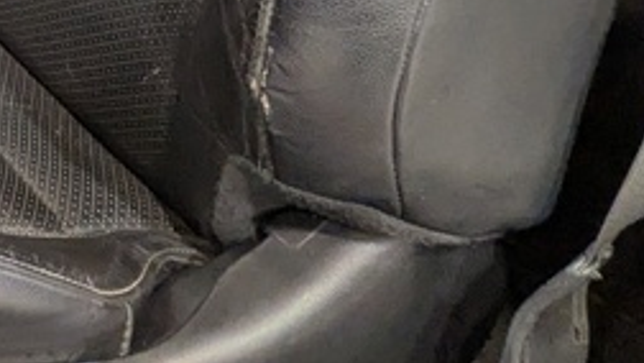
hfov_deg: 23.2
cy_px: -327
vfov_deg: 15.9
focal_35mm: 62
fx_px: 1059
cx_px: -434
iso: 80
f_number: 2.2
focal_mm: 1.83
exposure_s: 1/40
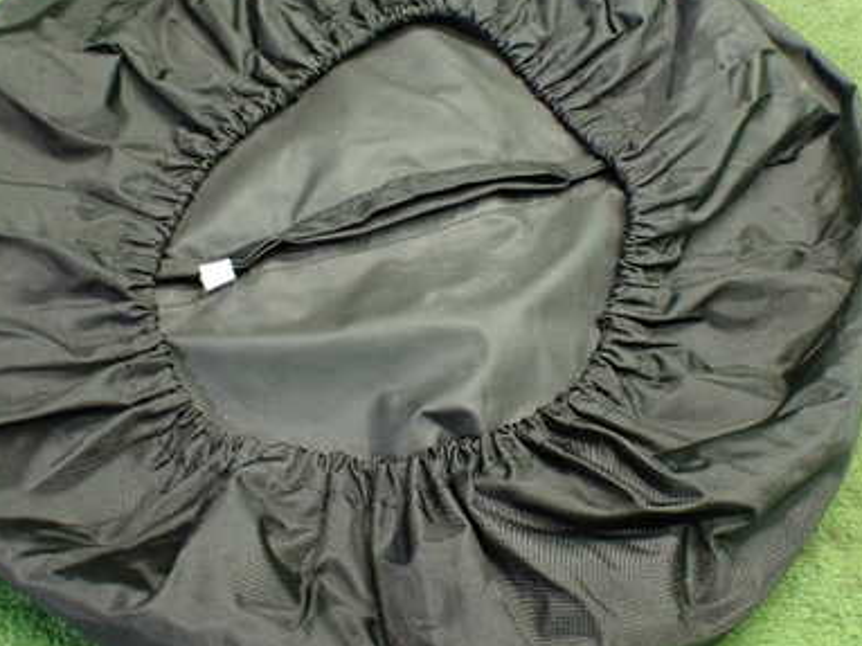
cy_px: 259
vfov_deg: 30.8
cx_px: 398
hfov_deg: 40.4
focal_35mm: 47
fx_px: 1170
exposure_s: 1/50
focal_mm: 5.4
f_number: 2.3
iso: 800
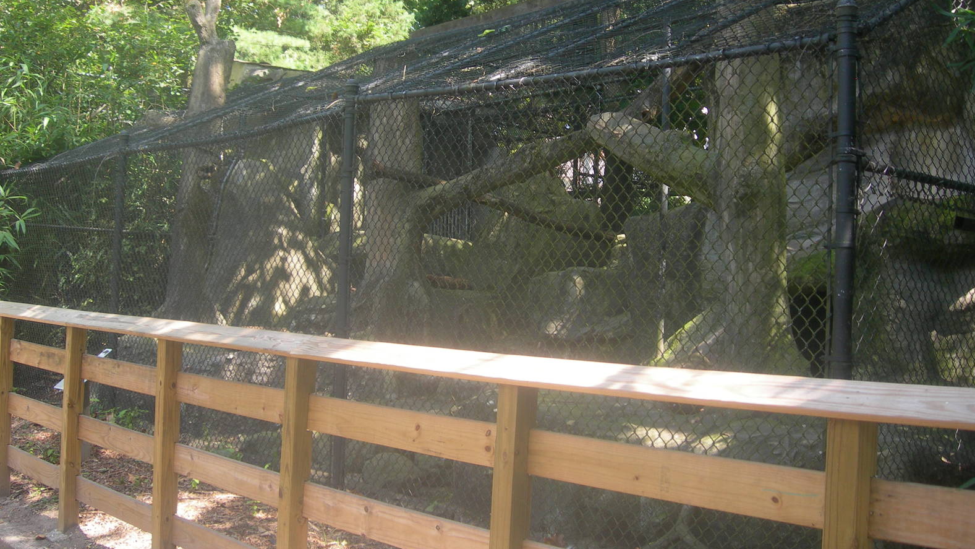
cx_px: 485
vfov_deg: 28.3
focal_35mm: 42
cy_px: 234
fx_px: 1086
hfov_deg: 48.4
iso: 50
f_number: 2.8
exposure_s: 1/104
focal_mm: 7.8
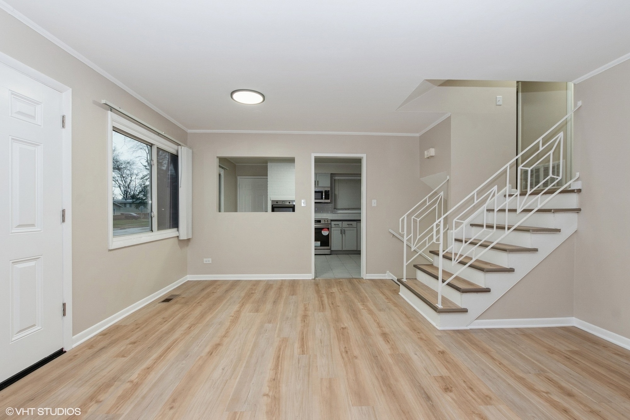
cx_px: 315
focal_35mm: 15
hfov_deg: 100.4
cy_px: 210
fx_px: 263
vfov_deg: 77.4
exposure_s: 1/15
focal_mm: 10
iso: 250
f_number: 7.1
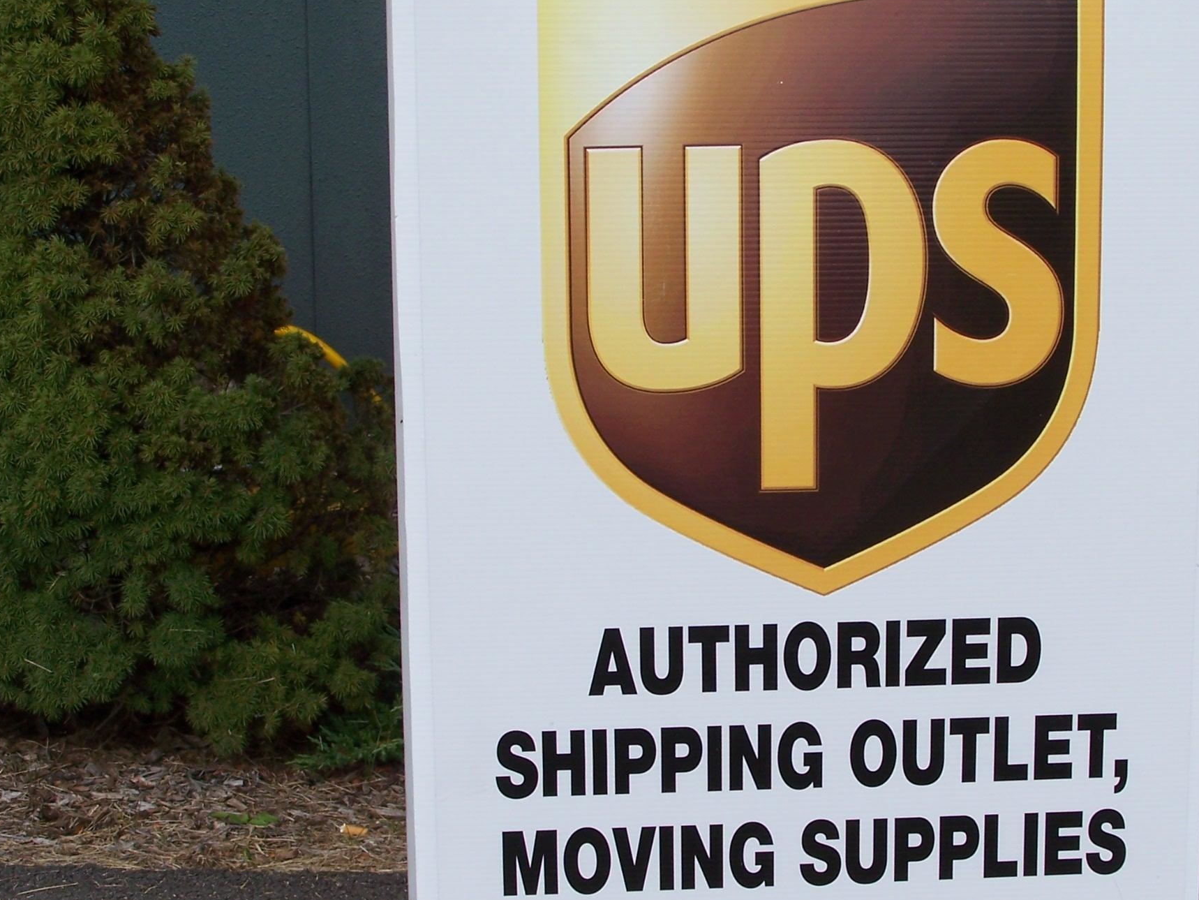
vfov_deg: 16.6
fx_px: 3083
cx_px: 788
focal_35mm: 89
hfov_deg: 21.9
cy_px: 549
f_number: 4.5
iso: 64
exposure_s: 1/400
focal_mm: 9.8
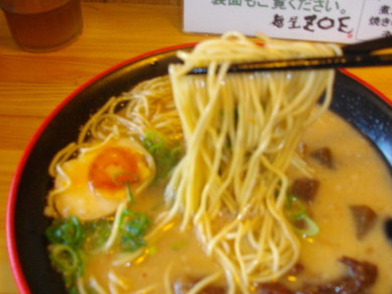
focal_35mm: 40
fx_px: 453
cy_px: 130
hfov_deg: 46.8
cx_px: 195
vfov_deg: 35.9
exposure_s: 1/50
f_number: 2.9
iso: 200
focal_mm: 5.7
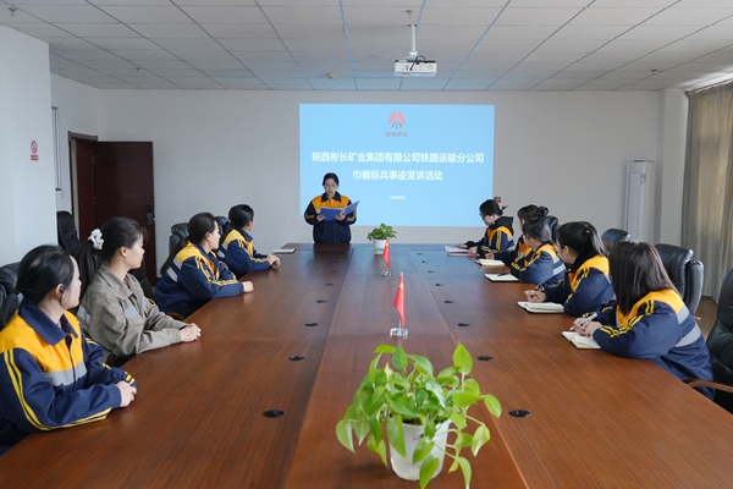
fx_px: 631
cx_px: 366
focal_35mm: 31
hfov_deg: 60.3
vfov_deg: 42.3
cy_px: 244
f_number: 5.6
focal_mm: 31
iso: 3200
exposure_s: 1/60
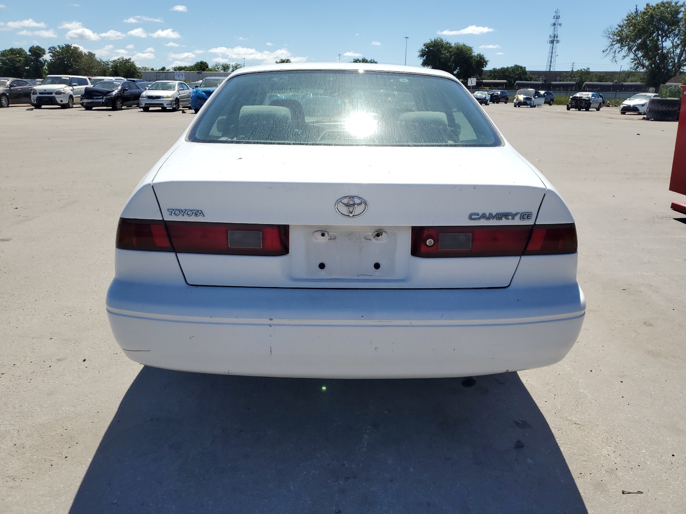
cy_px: 257
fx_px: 515
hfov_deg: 67.3
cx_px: 343
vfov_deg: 53.1
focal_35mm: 26
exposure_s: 1/5000
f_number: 1.5
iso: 50
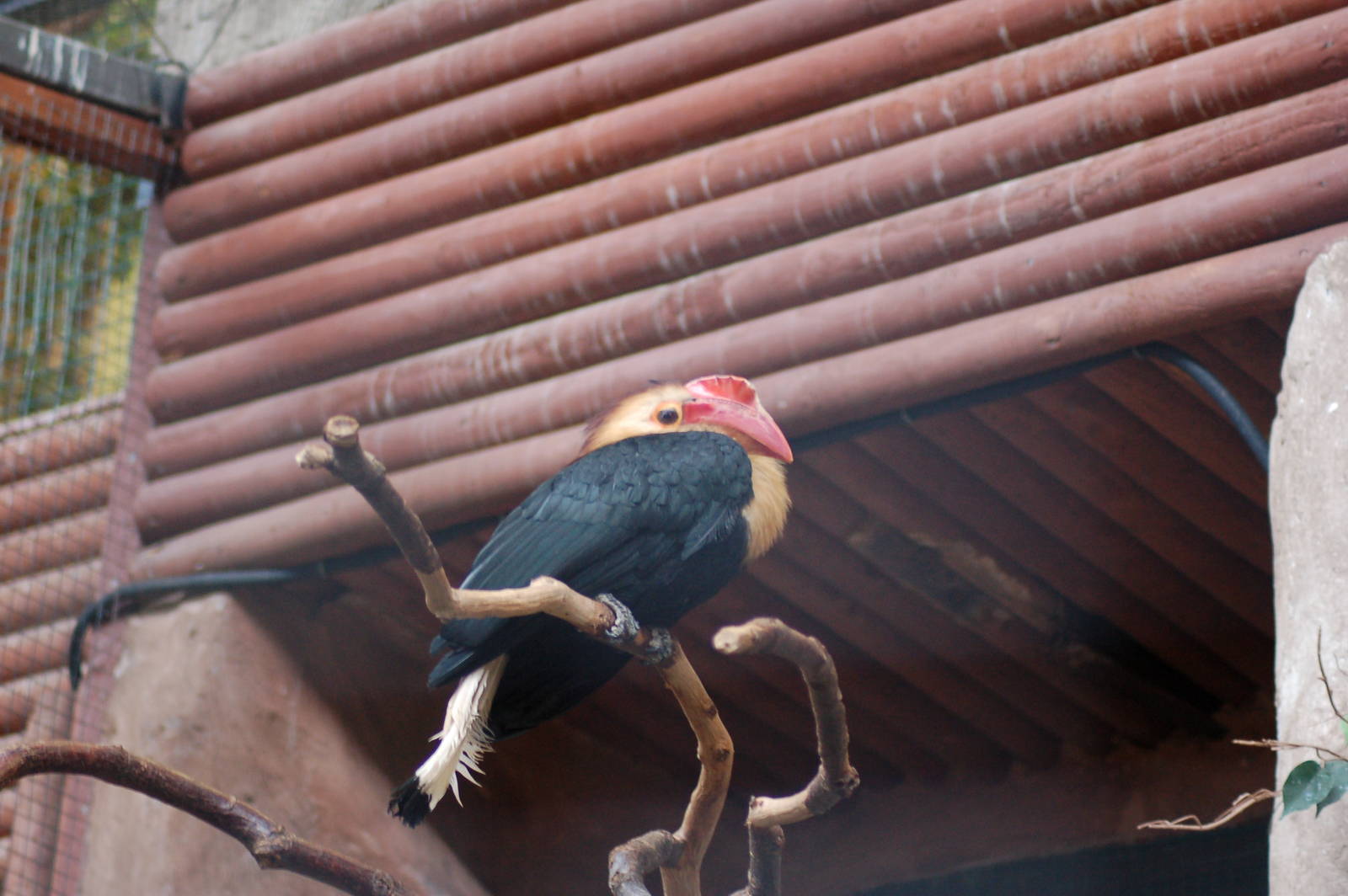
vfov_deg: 10.7
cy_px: 448
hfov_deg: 16.1
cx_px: 674
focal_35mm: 128
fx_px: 4770
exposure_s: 1/13
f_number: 4.2
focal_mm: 85
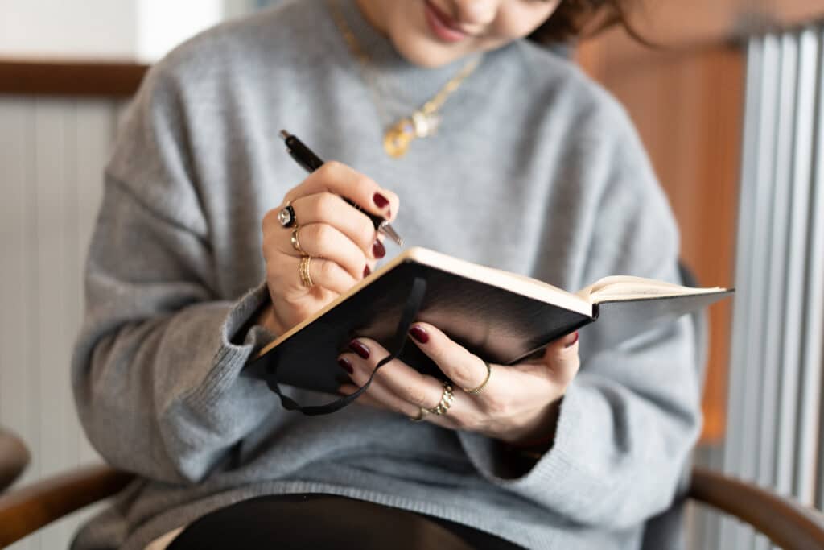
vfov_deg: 24.6
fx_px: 1259
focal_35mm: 55
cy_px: 275
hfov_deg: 36.2
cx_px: 412
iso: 800
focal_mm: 55
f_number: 1.8
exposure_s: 1/100
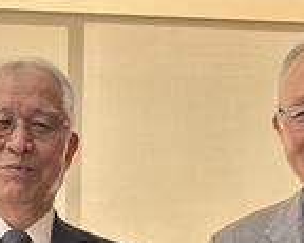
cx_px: 53
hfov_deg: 24.0
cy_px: 309
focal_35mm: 78
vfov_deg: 18.4
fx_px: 701
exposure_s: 1/167
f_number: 1.78
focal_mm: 6.86
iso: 64
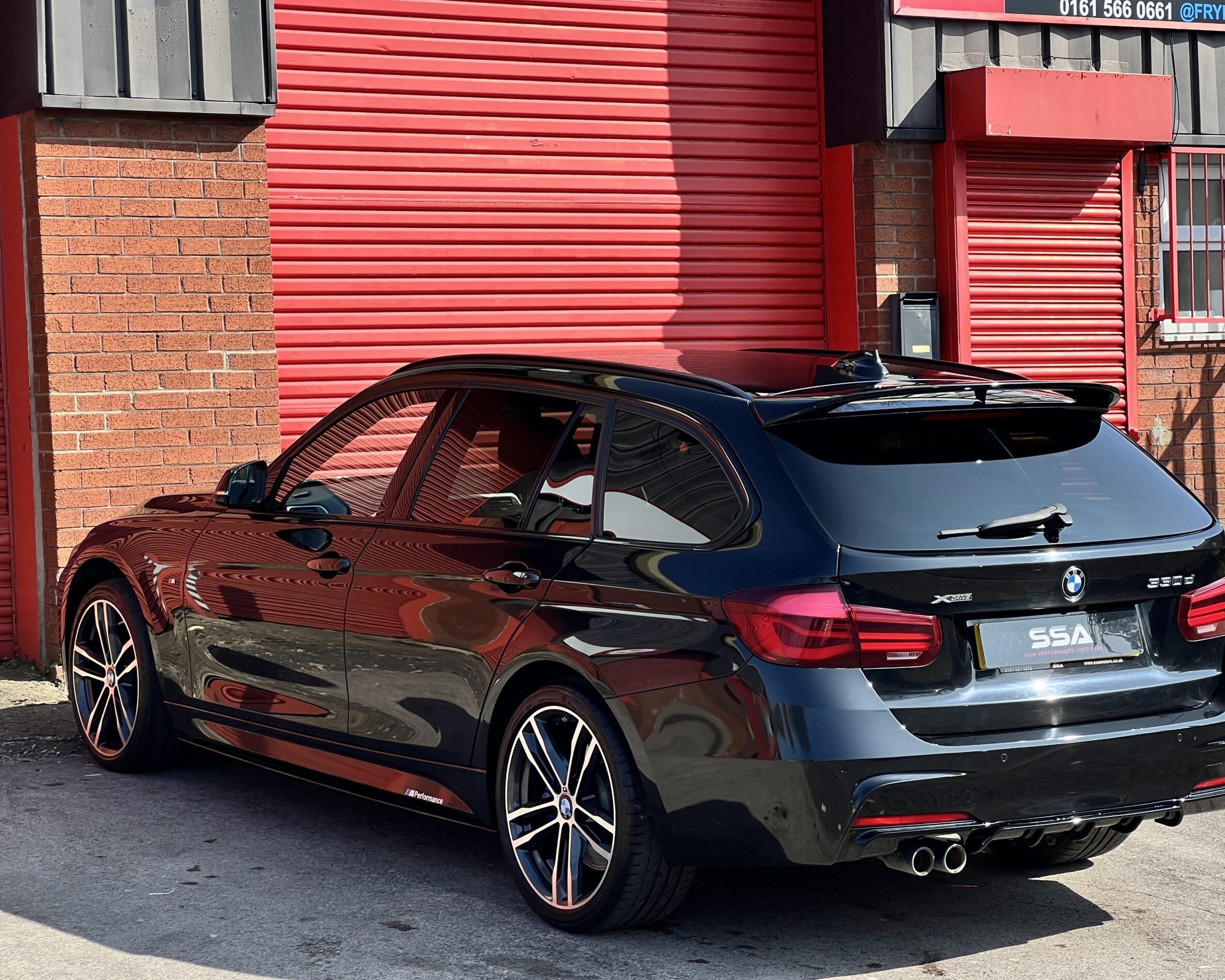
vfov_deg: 18.9
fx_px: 2937
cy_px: 491
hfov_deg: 23.6
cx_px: 652
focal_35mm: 81
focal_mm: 9
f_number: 2.8
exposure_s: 1/350
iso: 32
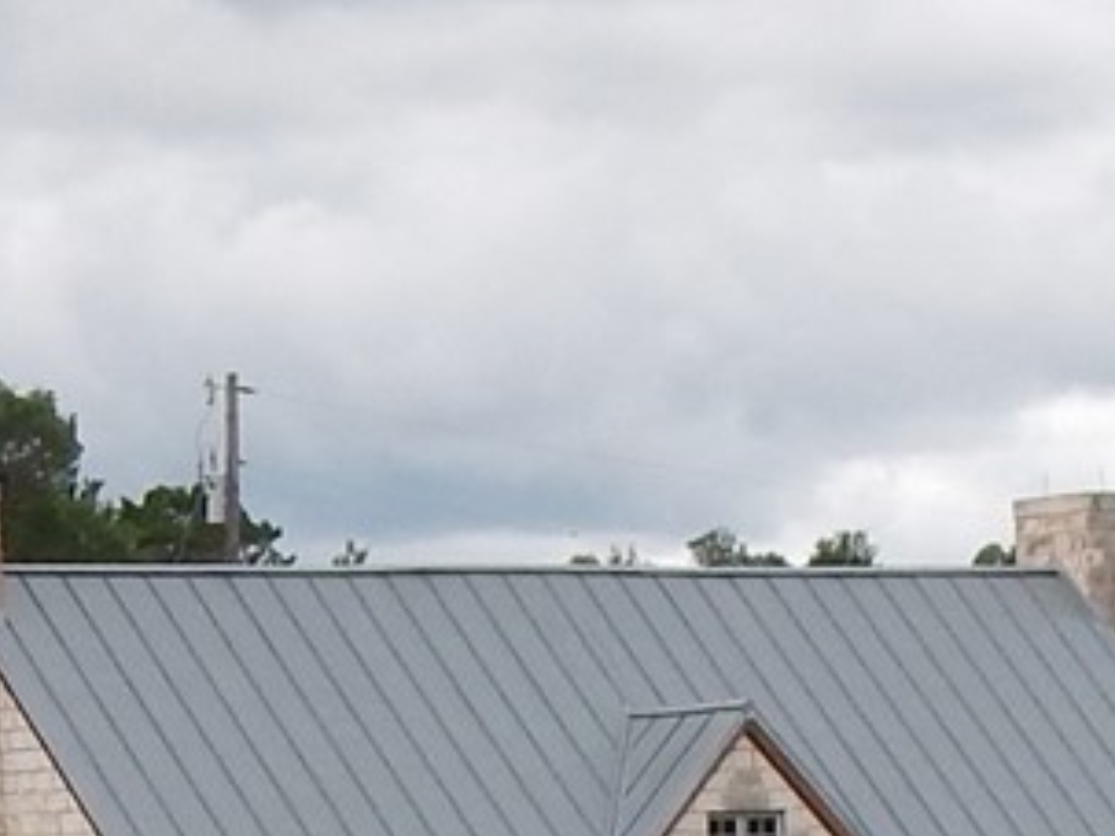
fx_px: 8500
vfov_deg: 5.5
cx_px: 666
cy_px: 1580
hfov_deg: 7.5
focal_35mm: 264
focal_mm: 7
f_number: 4
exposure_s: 1/400
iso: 125
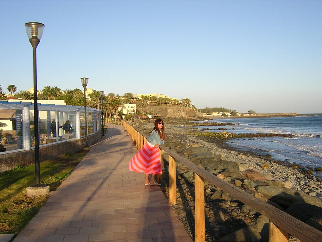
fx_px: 335
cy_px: 121
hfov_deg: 51.4
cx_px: 161
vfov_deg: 39.7
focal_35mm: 36
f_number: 5.2
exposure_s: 1/203
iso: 100
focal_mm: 4.7
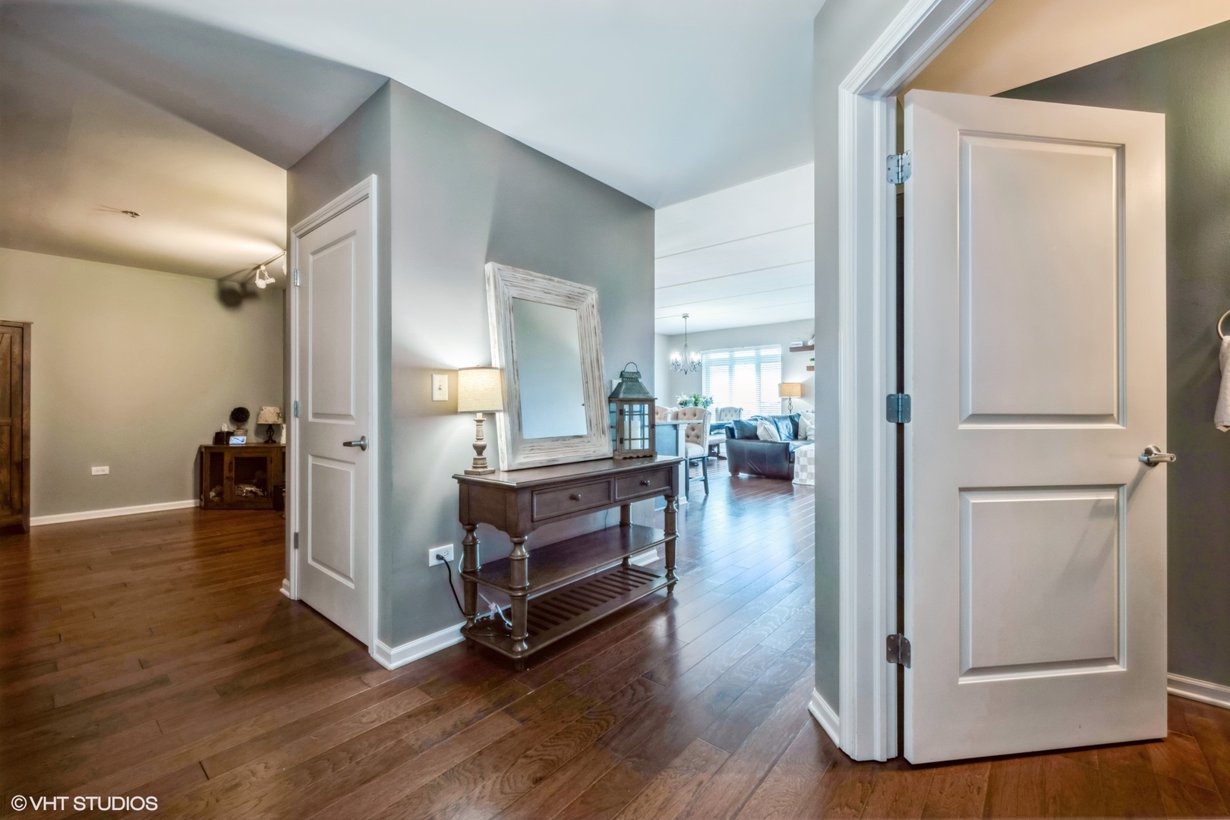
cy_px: 410
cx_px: 615
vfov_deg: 77.3
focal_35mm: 15
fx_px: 512
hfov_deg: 100.4
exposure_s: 1/4
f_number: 9.5
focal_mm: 15
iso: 200
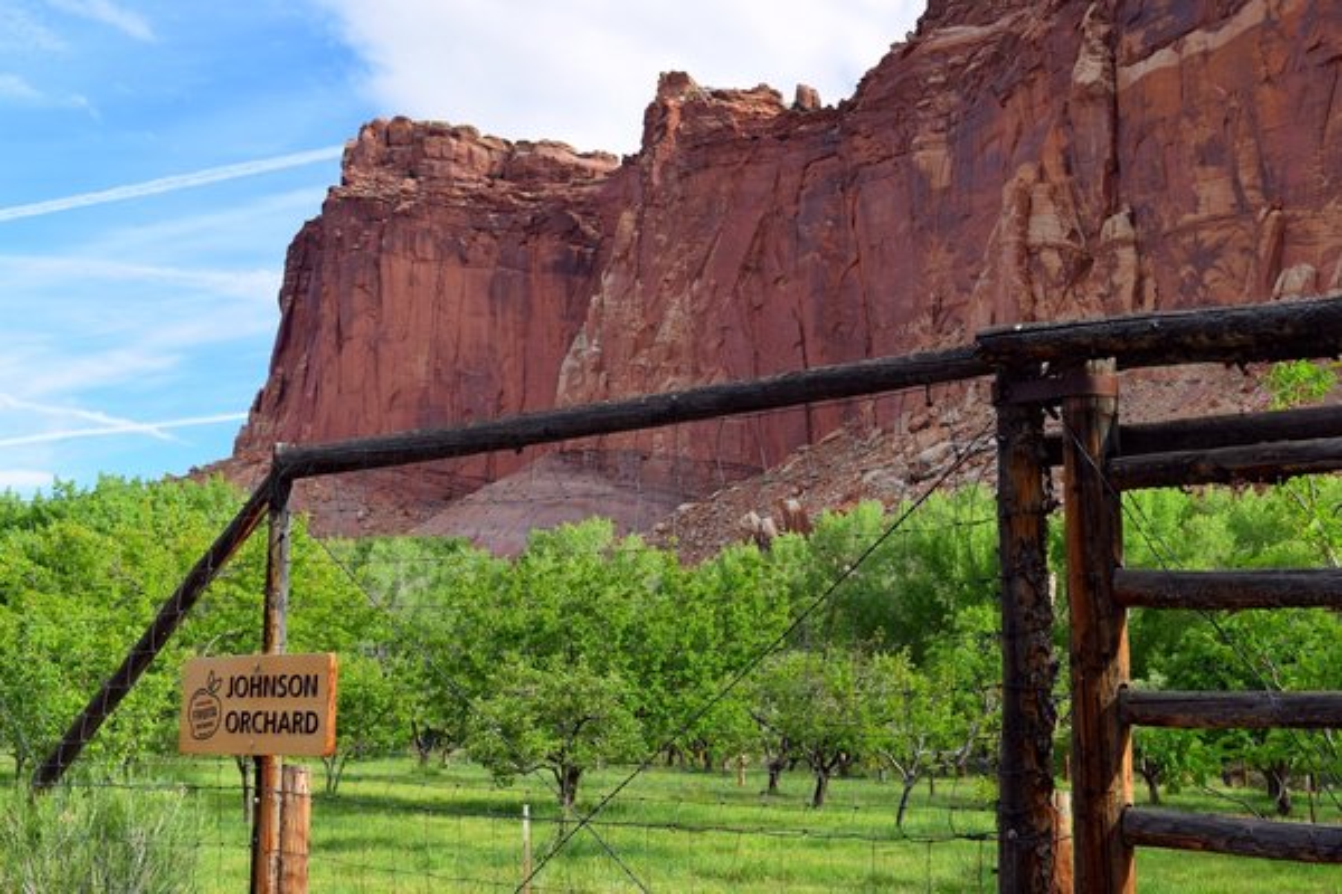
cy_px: 447
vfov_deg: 28.9
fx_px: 1733
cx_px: 671
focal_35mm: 46
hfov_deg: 42.3
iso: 100
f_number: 7.1
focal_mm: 31
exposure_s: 1/50
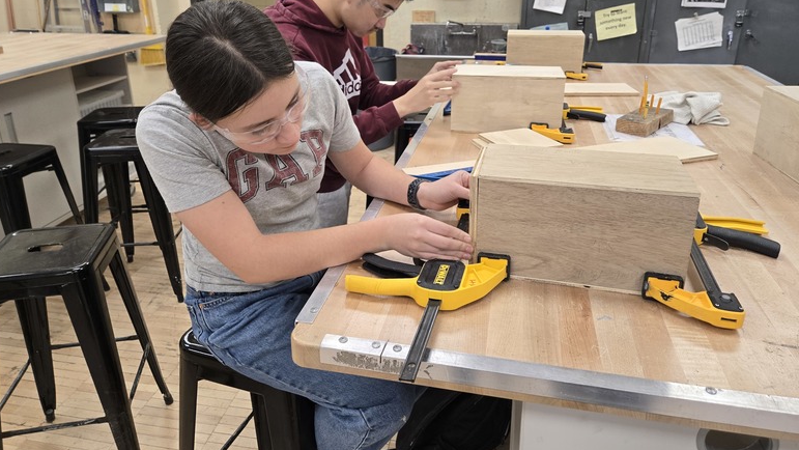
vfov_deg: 43.8
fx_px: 551
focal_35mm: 26
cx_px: 401
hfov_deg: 71.9
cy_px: 150
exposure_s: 1/120
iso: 160
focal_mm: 5.4
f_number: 1.8
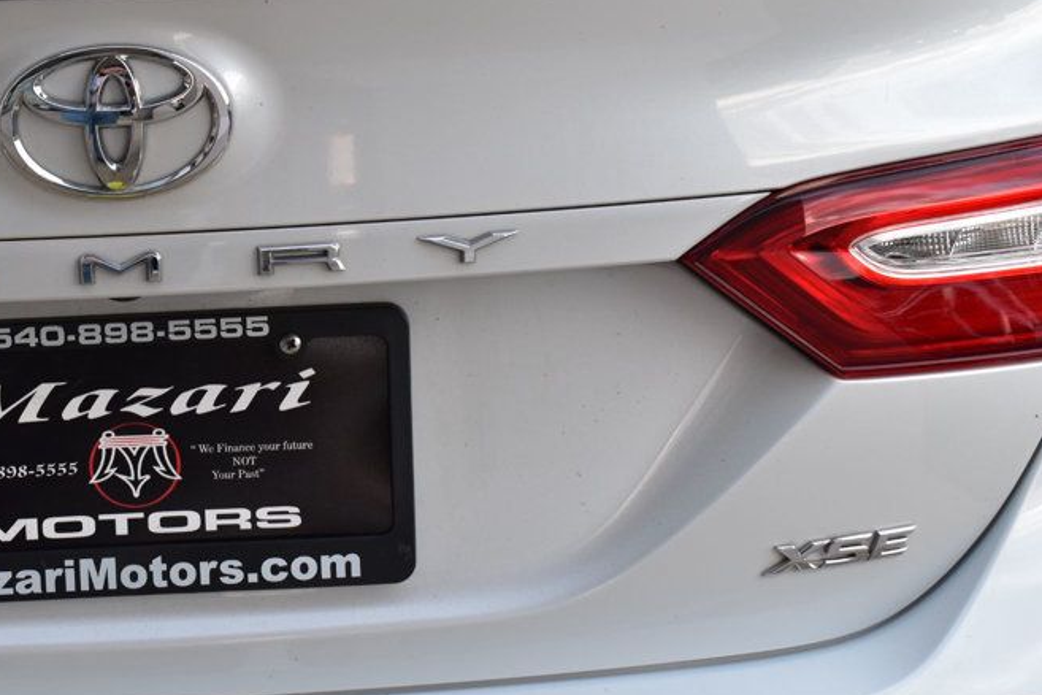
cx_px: 262
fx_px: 1962
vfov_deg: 20.1
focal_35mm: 68
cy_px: 330
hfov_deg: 29.3
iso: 400
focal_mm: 29
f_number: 7.1
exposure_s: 1/25
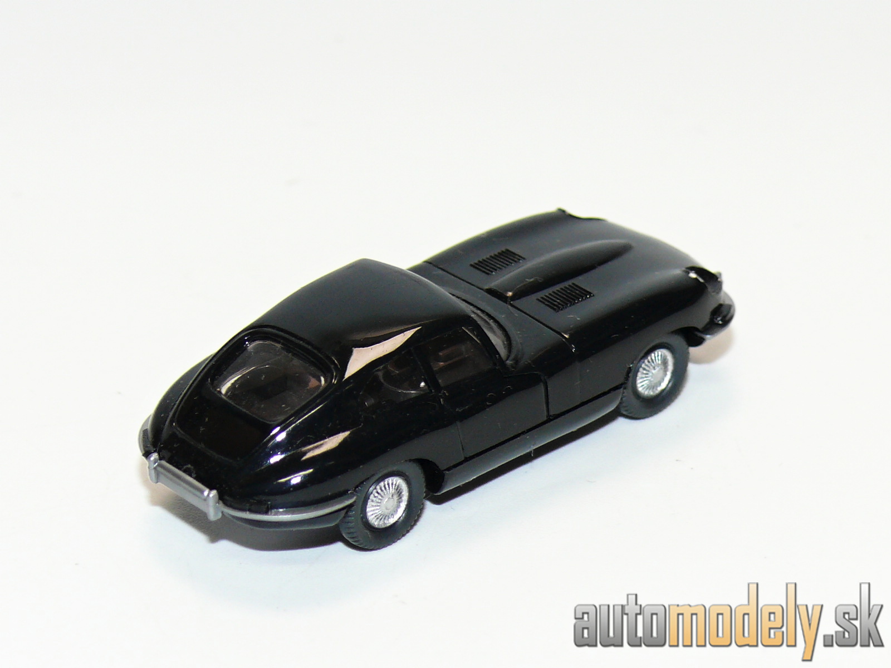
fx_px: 3758
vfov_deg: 10.2
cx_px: 446
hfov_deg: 13.5
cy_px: 334
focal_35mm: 146
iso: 100
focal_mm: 17.4
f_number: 4
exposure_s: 1/30
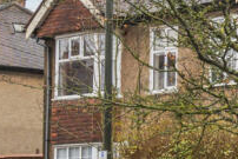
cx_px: 417
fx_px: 536
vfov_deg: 16.8
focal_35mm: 81
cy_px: 34
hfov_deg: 19.4
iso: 400
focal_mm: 16
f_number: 8
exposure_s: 1/50
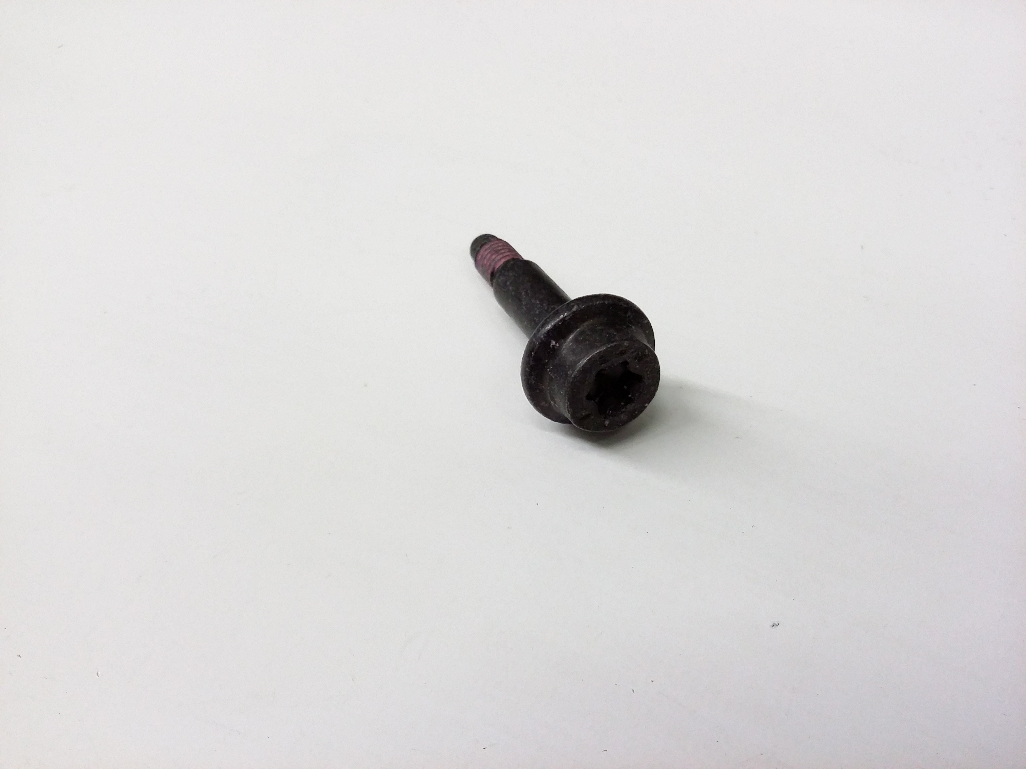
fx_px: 948
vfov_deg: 44.2
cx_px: 513
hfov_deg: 56.8
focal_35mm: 32
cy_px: 384
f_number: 2.4
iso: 200
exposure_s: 1/15
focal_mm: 3.4
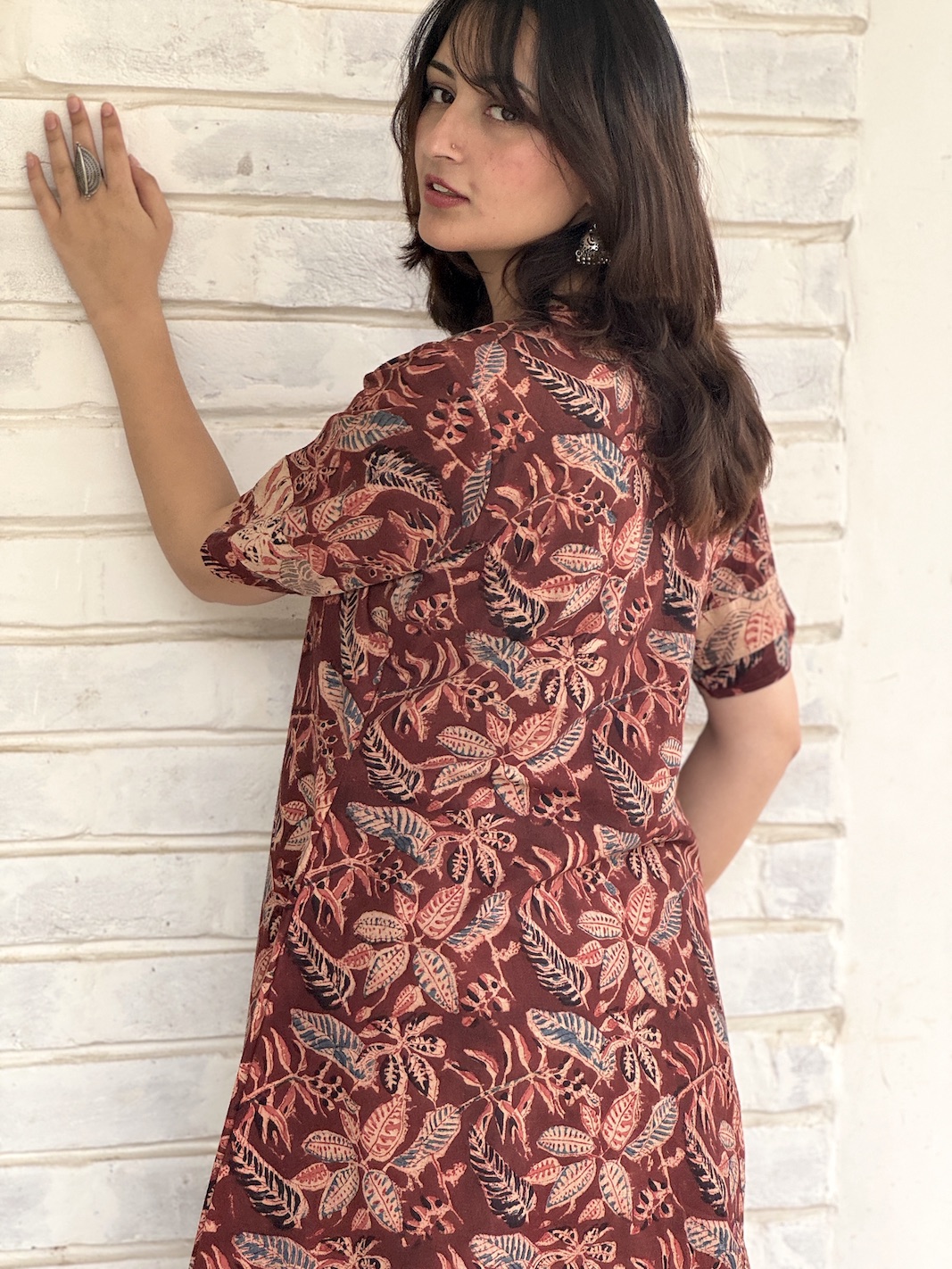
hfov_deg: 19.1
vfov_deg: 25.3
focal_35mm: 77
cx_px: 476
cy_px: 634
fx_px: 2823
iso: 80
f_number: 2.8
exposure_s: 1/99
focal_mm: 9
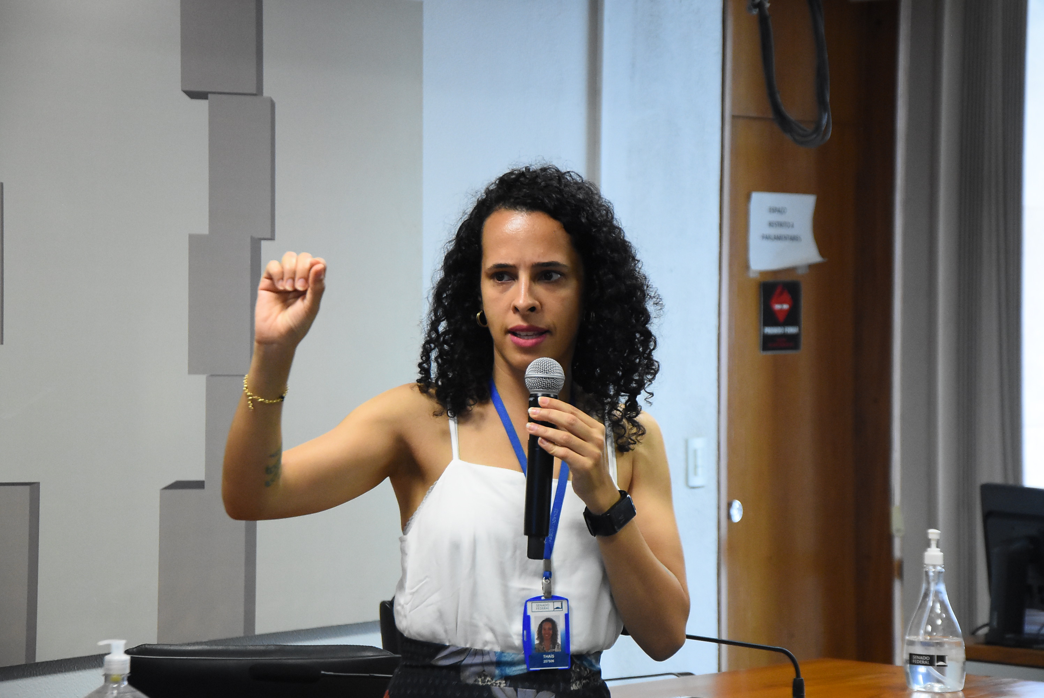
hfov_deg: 18.2
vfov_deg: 12.2
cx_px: 522
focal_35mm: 112
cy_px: 349
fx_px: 3265
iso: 4000
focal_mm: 75
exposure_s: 1/160
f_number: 5.6
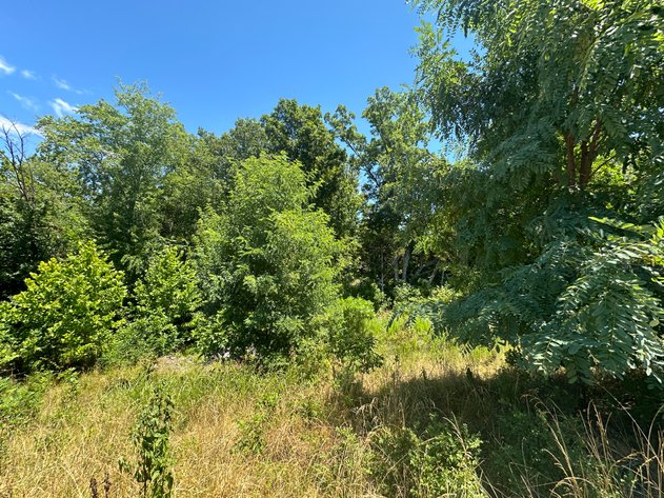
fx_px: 268
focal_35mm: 14
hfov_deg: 102.1
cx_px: 332
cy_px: 249
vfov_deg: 85.7
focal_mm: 2.22
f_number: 2.2
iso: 40
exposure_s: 1/454
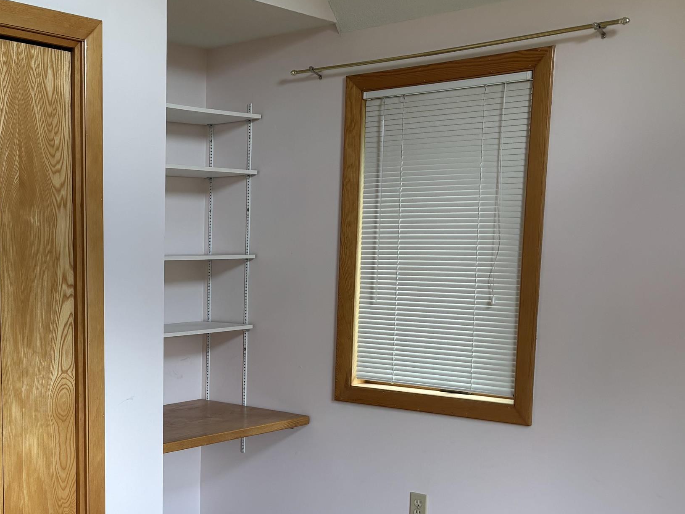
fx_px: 970
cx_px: 131
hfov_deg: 37.4
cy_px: 372
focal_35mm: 49
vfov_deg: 29.3
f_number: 1.6
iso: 64
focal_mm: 5.96
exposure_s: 1/120
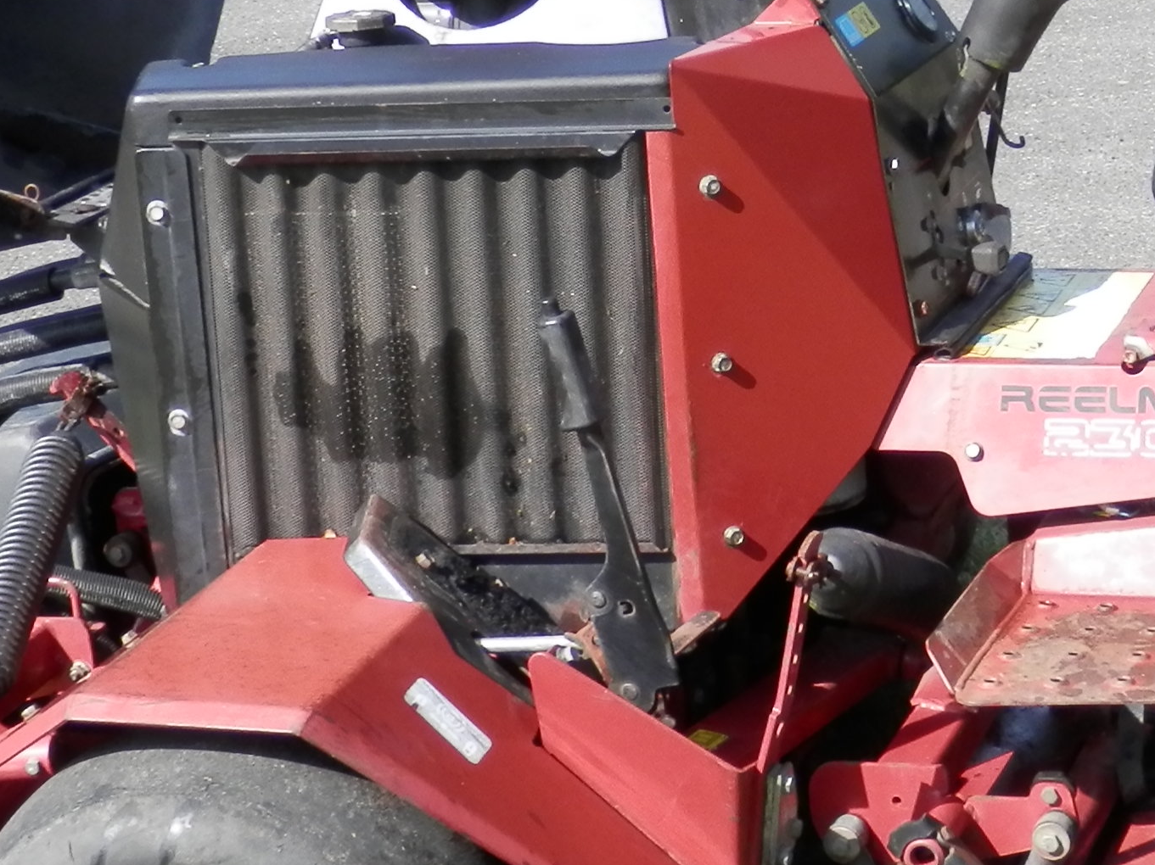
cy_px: 279
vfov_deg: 14.2
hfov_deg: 18.9
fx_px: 3469
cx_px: 745
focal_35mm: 104
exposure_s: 1/320
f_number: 3.4
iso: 80
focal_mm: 6
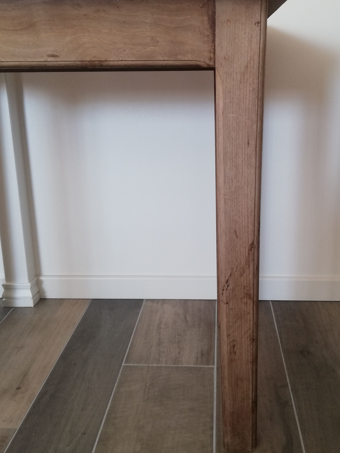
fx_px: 458
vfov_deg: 52.4
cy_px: 190
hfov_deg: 40.6
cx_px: 199
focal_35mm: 35
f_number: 2.2
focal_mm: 3.81
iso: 160
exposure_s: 1/33.3
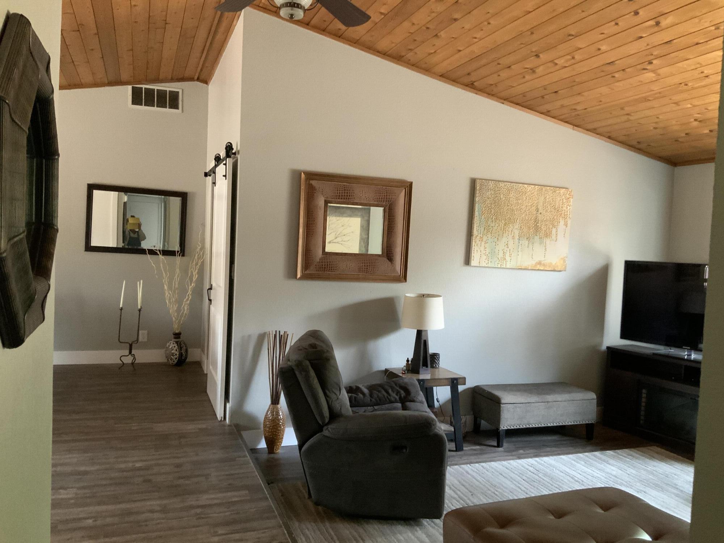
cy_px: 272
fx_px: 607
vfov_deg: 48.2
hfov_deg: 61.7
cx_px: 362
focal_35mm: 29
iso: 320
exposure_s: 1/36
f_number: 1.8
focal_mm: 3
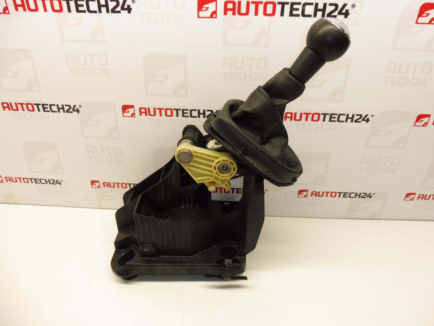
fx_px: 301
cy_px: 163
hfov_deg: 71.6
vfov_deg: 56.8
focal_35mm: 24
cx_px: 217
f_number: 3.5
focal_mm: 4.3
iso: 200
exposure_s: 1/60
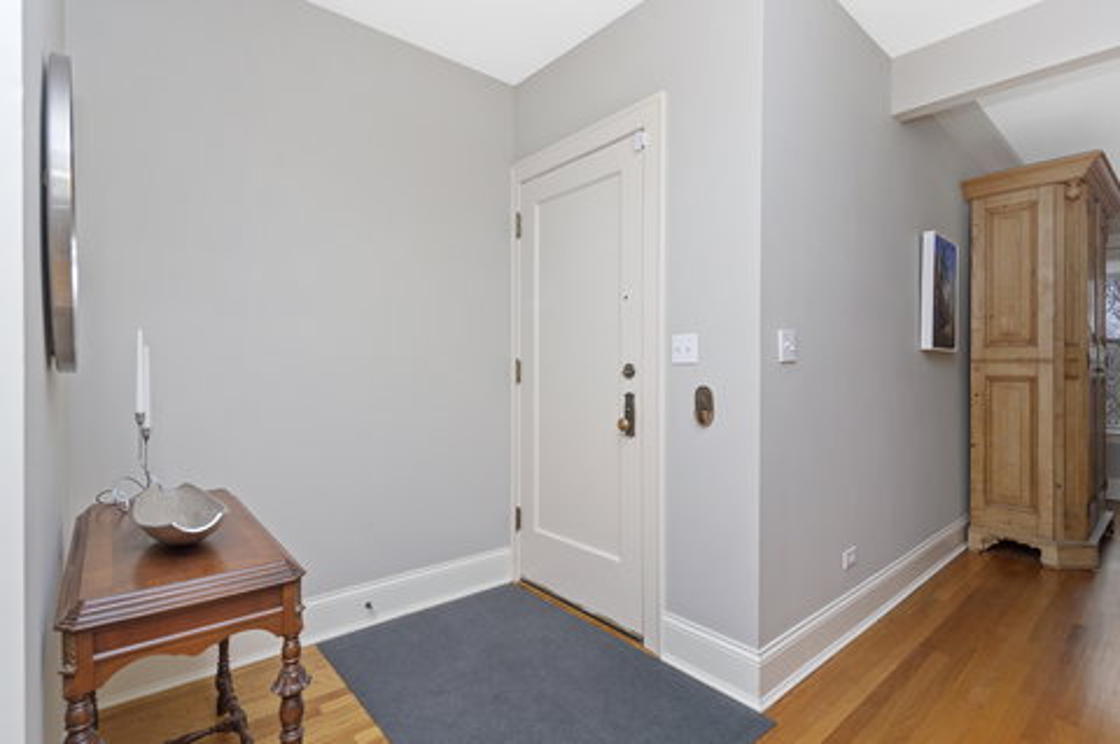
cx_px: 560
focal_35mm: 16
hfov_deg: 95.0
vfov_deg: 71.9
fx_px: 513
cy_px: 372
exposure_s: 1/80
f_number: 8
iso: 200
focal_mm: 11
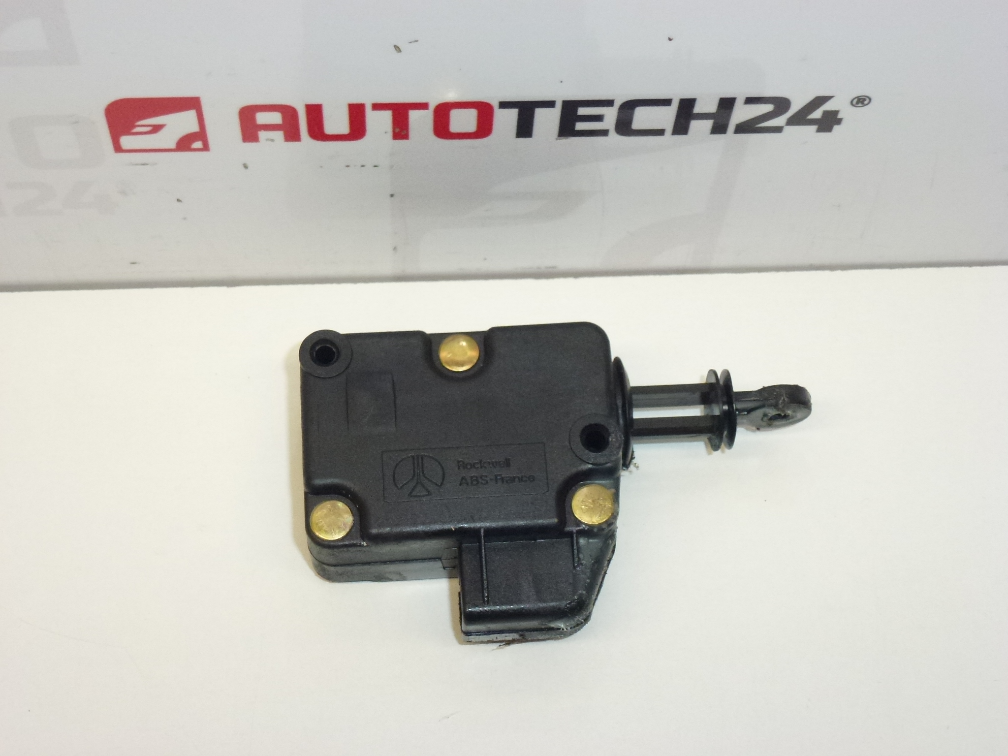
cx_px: 504
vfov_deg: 25.7
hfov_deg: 33.8
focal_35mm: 57
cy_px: 378
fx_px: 1660
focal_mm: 10.1
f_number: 4.4
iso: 400
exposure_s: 1/200
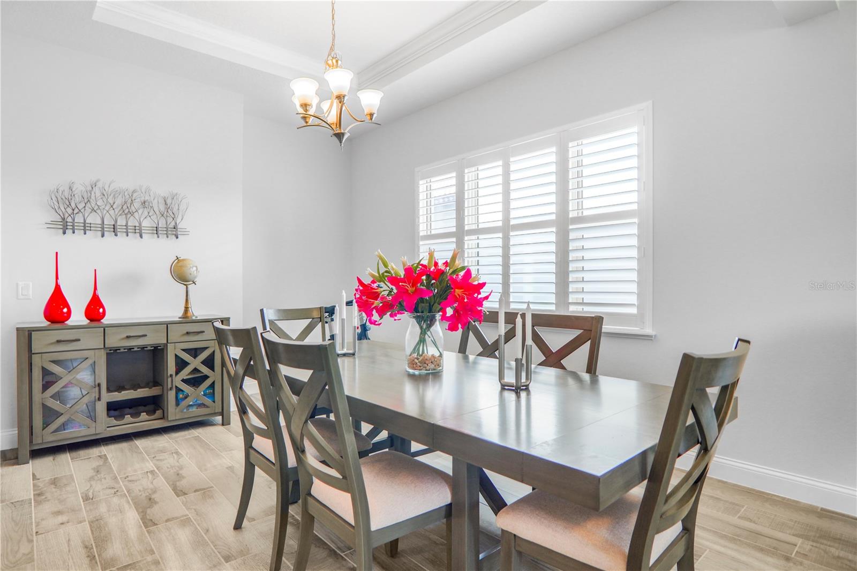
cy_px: 286
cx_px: 428
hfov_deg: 90.0
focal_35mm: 18
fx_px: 428
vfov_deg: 67.4
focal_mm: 12
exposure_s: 1/60
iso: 100
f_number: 2.8
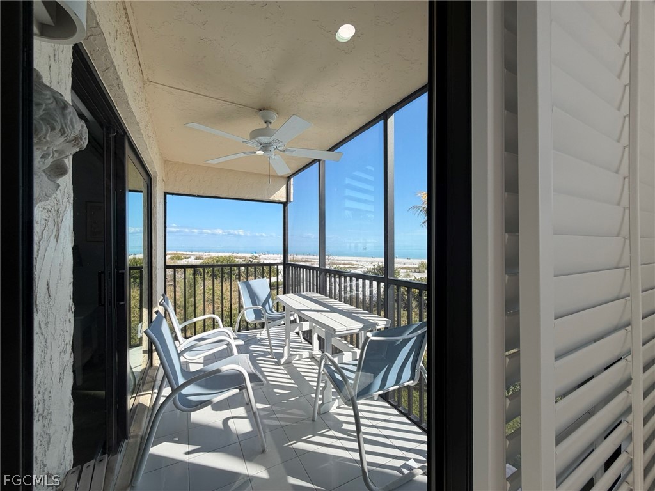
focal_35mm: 14
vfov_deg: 85.7
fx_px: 265
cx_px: 328
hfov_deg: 102.1
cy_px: 246
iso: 50
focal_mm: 2.22
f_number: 2.2
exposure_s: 1/279
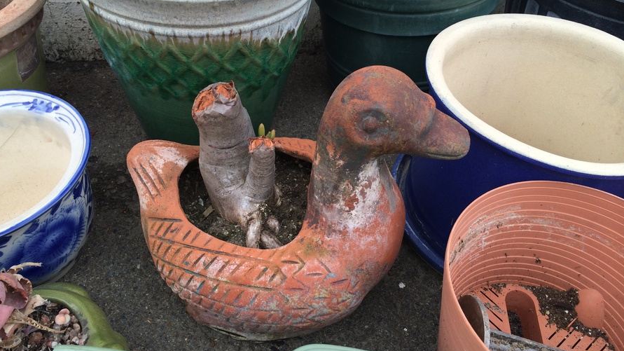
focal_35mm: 33
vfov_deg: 35.5
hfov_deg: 59.5
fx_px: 546
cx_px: 310
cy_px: 136
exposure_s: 1/258
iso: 32
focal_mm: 4.12
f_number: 2.2
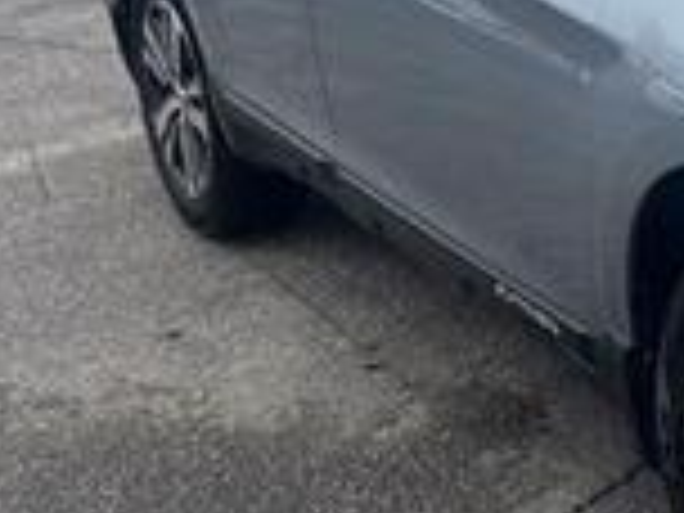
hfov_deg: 19.3
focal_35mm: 86
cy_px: 112
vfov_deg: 17.0
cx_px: 1080
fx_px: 1699
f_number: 1.5
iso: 50
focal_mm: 5.7
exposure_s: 1/1048
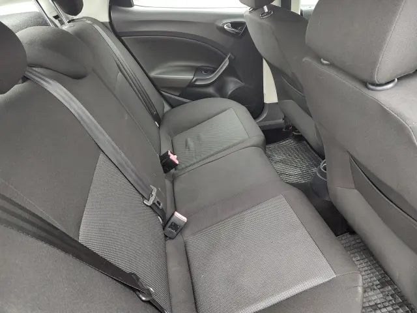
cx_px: 208
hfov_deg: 73.9
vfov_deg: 58.9
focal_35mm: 23
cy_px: 156
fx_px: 277
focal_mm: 5.56
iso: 572
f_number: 1.8
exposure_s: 1/33.3
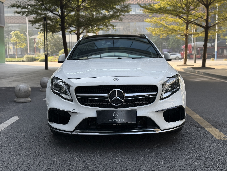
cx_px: 114
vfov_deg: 30.3
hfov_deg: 39.7
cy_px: 86
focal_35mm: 48
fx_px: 315
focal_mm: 6.76
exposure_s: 1/962
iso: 64
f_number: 1.78
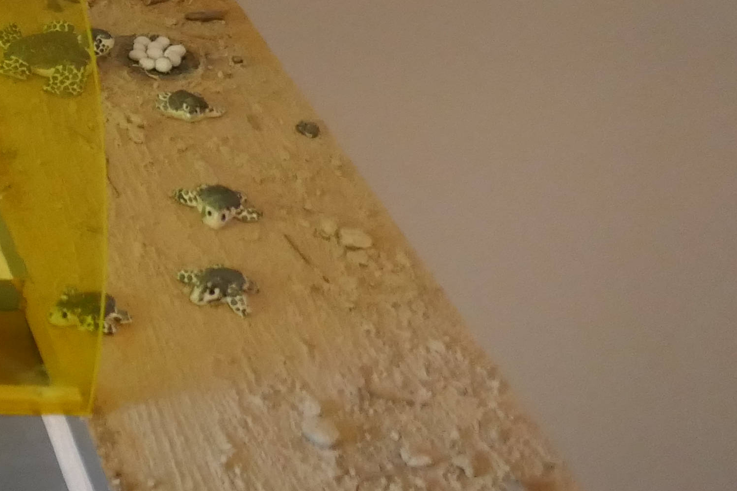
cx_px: -584
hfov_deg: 17.9
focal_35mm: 91
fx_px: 1863
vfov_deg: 14.7
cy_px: -16
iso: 1250
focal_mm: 9.1
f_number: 2.8
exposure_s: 1/60
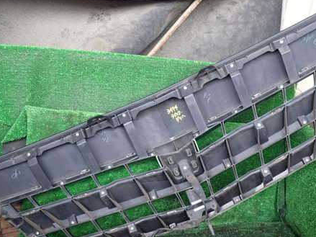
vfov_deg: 35.1
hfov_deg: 45.8
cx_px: 166
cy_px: 119
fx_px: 374
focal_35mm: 41
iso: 200
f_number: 2.3
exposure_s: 1/30
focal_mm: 5.4
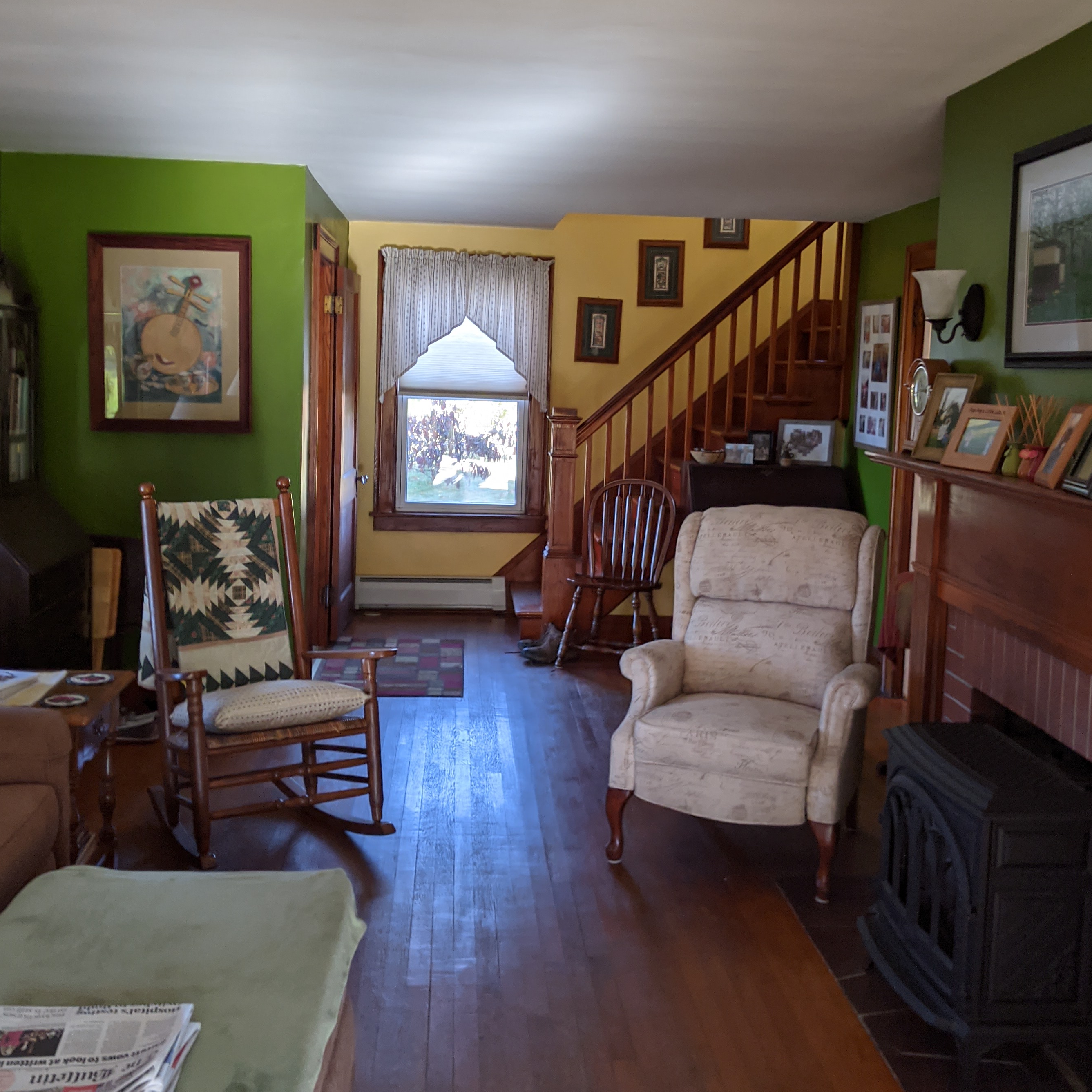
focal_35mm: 36
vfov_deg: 46.0
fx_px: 1285
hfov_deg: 46.0
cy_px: 487
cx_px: 542
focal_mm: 4.44
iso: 75
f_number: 1.8
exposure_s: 1/75.7
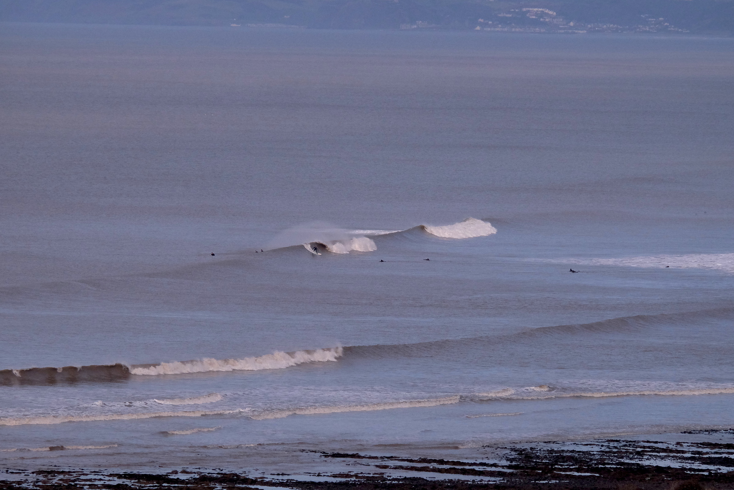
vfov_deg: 4.0
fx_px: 7034
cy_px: 245
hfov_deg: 6.0
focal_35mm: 345
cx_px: 367
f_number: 16
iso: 2000
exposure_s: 1/2000
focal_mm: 230
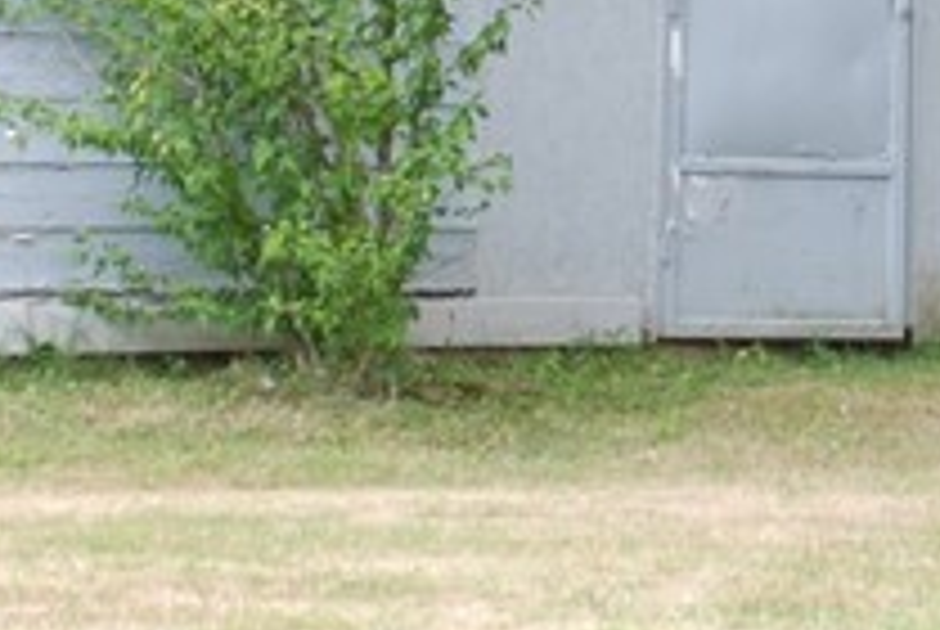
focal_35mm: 311
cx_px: 1077
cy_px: -356
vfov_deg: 4.4
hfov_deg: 6.6
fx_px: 8132
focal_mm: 40
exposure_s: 1/100
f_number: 4.5
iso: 200
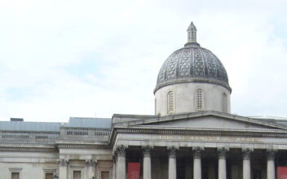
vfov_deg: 15.5
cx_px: 157
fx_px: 634
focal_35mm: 81
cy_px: 221
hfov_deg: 25.5
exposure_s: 1/200
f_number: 5.6
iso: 64
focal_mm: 5.8
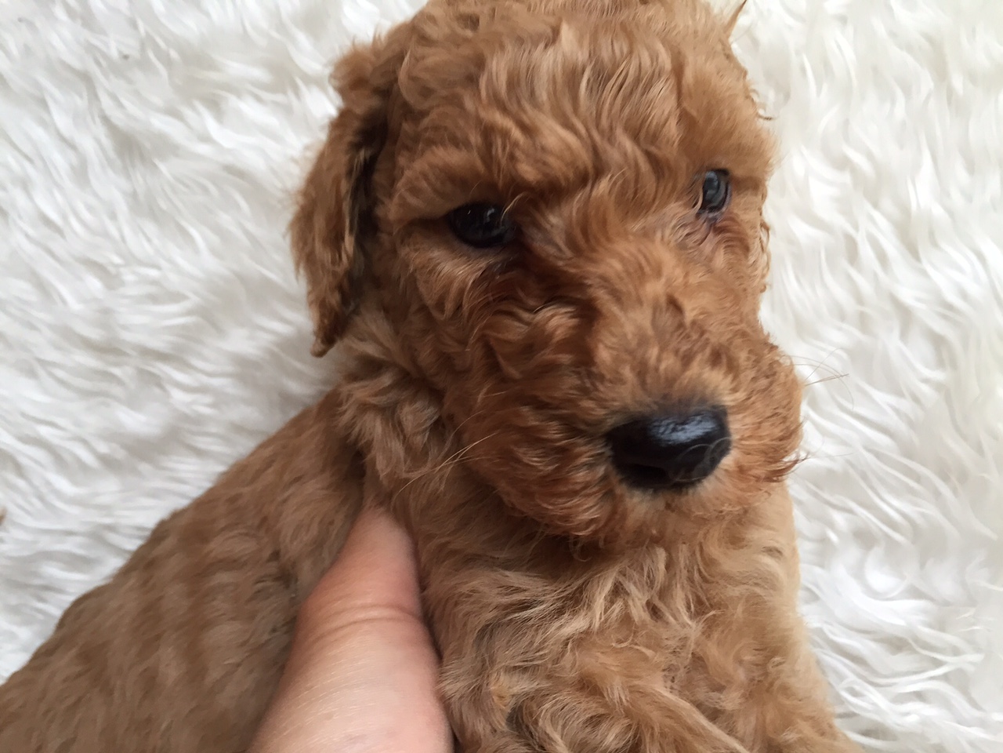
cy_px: 376
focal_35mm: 29
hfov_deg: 61.7
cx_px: 502
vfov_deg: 48.2
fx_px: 840
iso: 80
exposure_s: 1/30
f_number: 2.2
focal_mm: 4.15
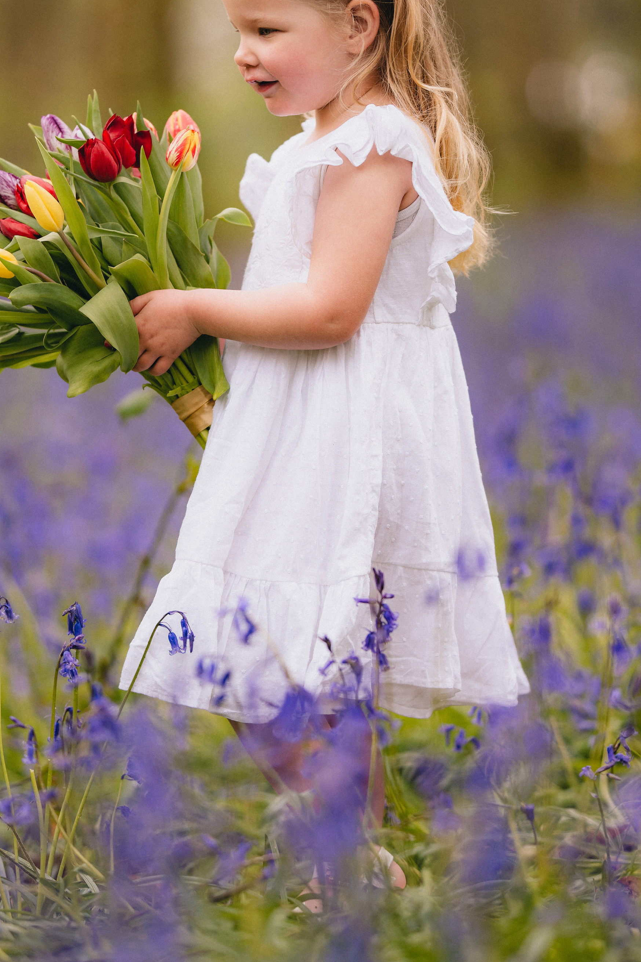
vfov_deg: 10.4
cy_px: 295
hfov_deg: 6.9
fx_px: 5289
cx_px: 282
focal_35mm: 198
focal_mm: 135
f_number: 1.8
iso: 100
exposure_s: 1/400
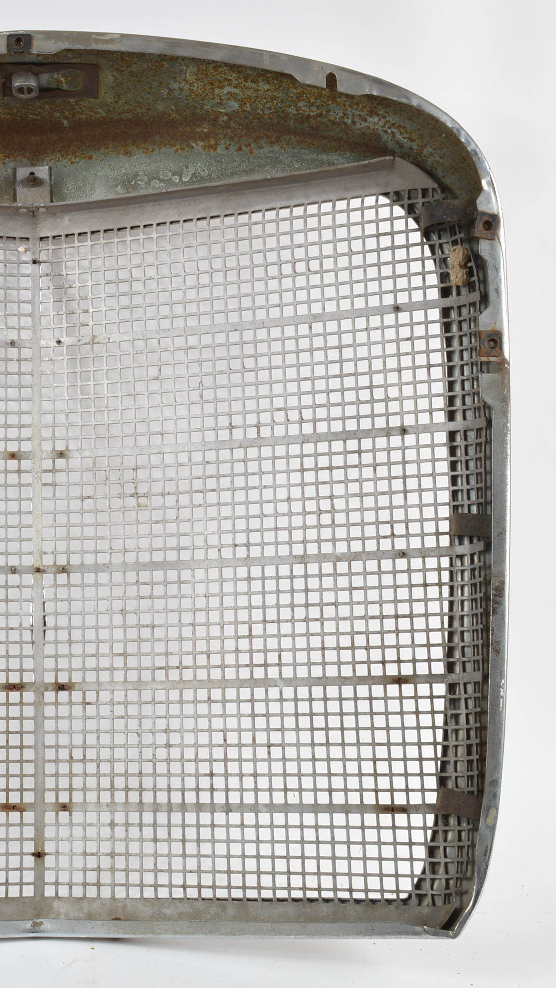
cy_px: 498
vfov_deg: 42.9
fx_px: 1258
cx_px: 90
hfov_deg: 24.4
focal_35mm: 48
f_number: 11
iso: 100
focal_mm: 20
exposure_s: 1/100
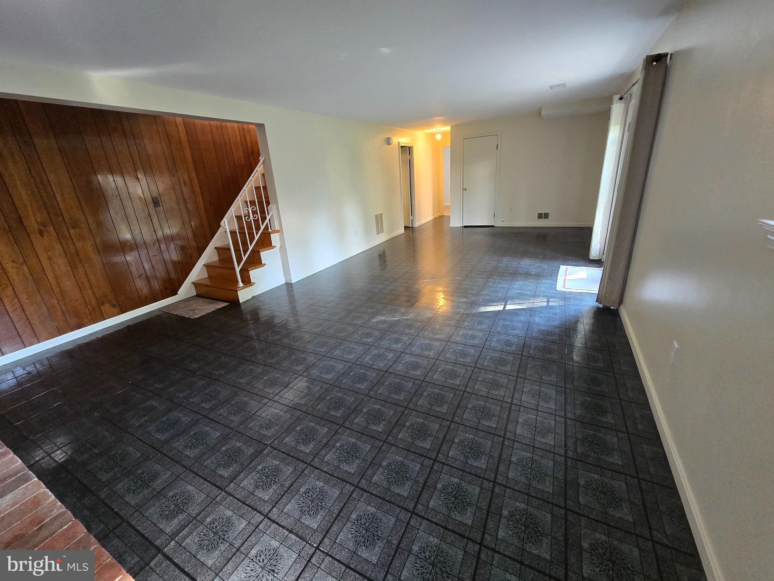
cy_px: 290
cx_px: 387
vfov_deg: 89.9
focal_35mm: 13
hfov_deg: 106.2
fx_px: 291
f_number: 2.2
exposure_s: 1/60
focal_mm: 2.2
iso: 640
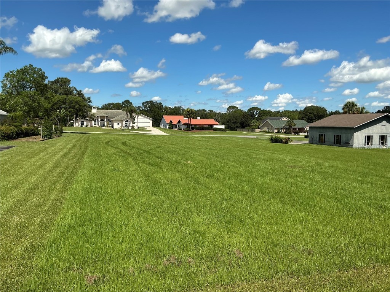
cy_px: 146
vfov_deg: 49.7
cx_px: 195
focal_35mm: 28
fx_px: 315
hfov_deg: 63.4
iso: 25
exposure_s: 1/2667
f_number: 1.8
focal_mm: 3
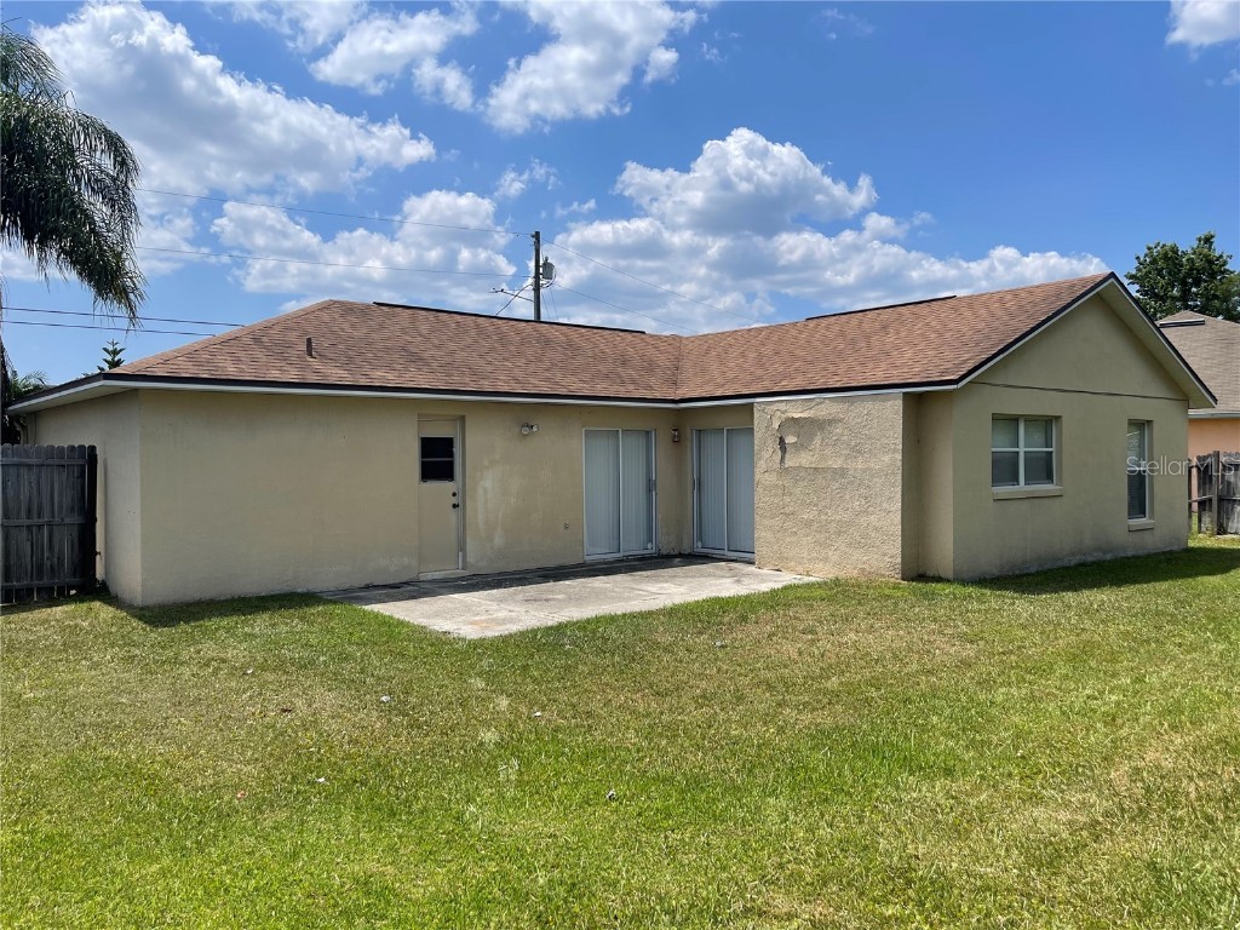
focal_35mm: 25
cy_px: 465
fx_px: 896
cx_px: 620
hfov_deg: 69.4
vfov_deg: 54.9
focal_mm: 5.1
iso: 32
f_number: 1.6
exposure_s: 1/5128
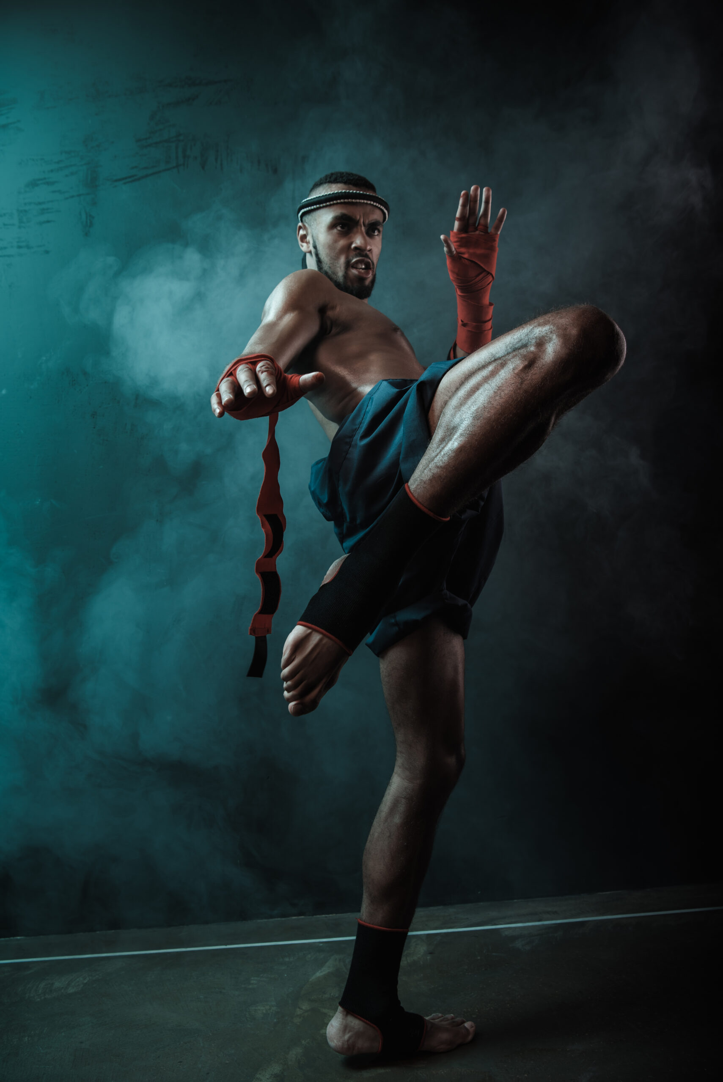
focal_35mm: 29
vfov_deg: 63.6
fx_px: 873
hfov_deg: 45.0
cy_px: 541
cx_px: 362
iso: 125
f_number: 5.6
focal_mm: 29
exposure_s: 1/250
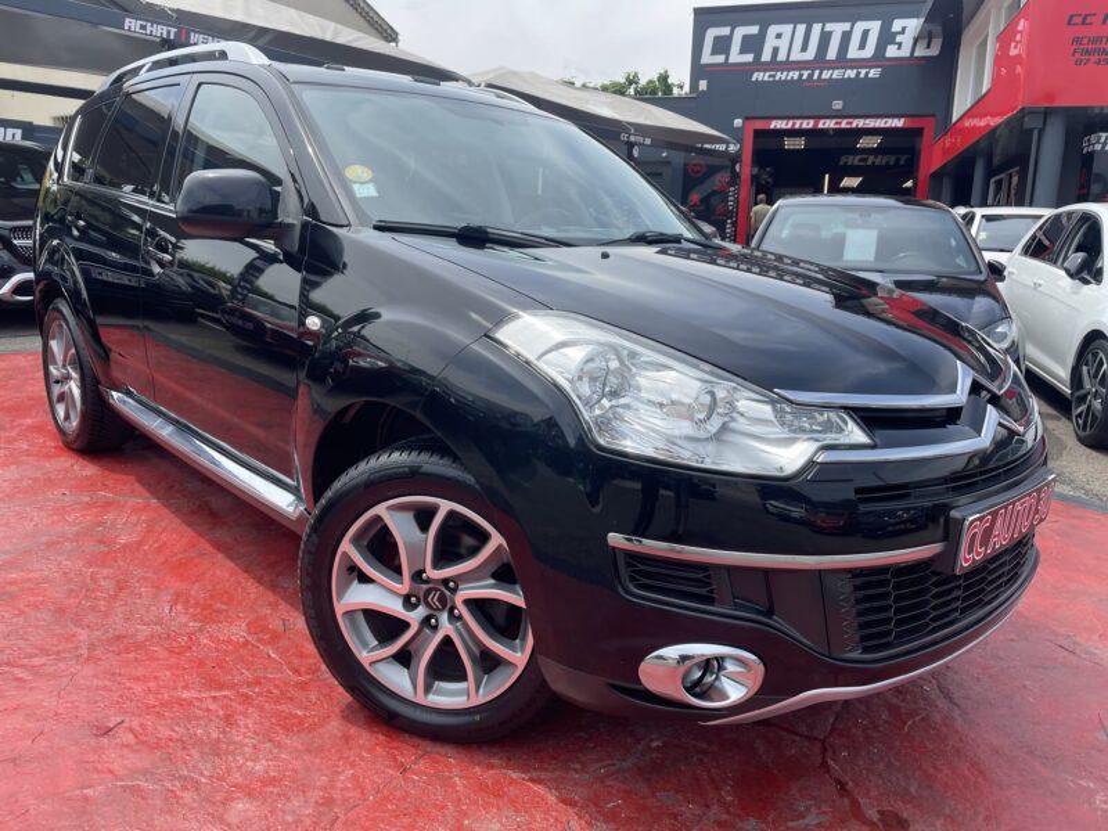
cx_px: 554
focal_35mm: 26
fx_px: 832
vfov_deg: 53.1
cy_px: 416
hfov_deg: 67.3
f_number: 1.6
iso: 32
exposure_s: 1/1642
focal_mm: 4.2
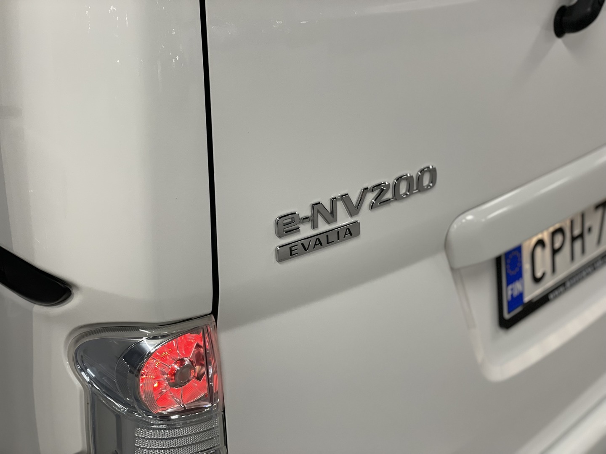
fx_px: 910
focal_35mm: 52
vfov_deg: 28.0
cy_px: 227
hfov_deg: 36.8
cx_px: 303
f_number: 2
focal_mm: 6
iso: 160
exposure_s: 1/97
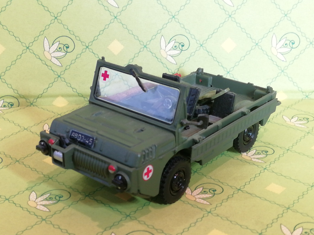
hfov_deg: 31.7
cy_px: 118
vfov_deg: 24.0
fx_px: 553
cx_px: 157
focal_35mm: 61
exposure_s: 1/33.3
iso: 250
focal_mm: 3.46
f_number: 2.2
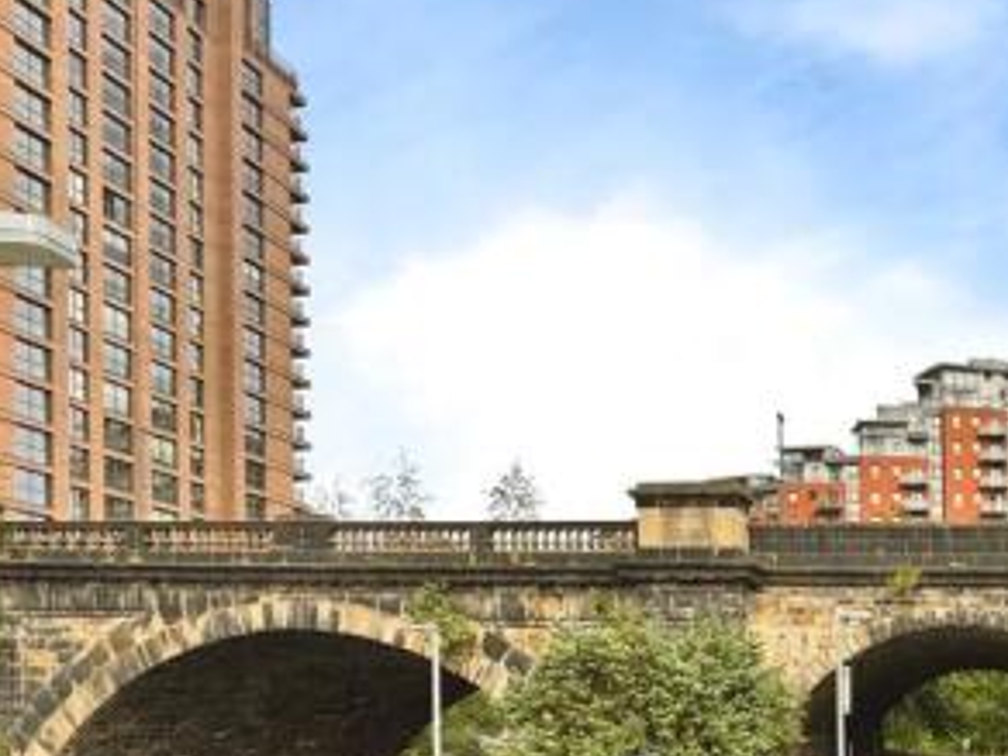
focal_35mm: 28
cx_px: 934
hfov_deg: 54.1
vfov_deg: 47.4
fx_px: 815
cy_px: 592
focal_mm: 2.22
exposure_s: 1/1299
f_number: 2.2
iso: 40
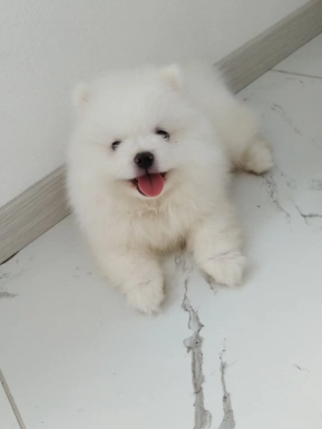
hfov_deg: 51.4
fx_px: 335
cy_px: 215
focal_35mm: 27
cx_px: 162
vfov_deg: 65.3
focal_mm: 4.95
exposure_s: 1/100
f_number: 1.9
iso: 1059
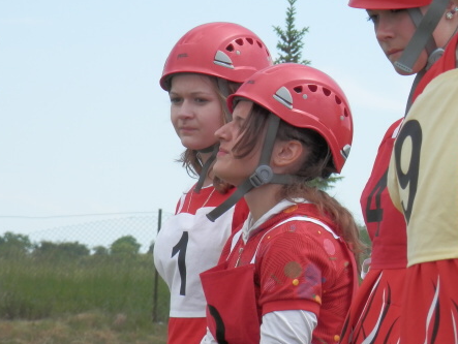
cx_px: 336
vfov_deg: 5.3
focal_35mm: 282
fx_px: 3734
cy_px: 133
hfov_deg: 7.0
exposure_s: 1/250
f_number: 5.7
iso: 80
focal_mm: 30.2
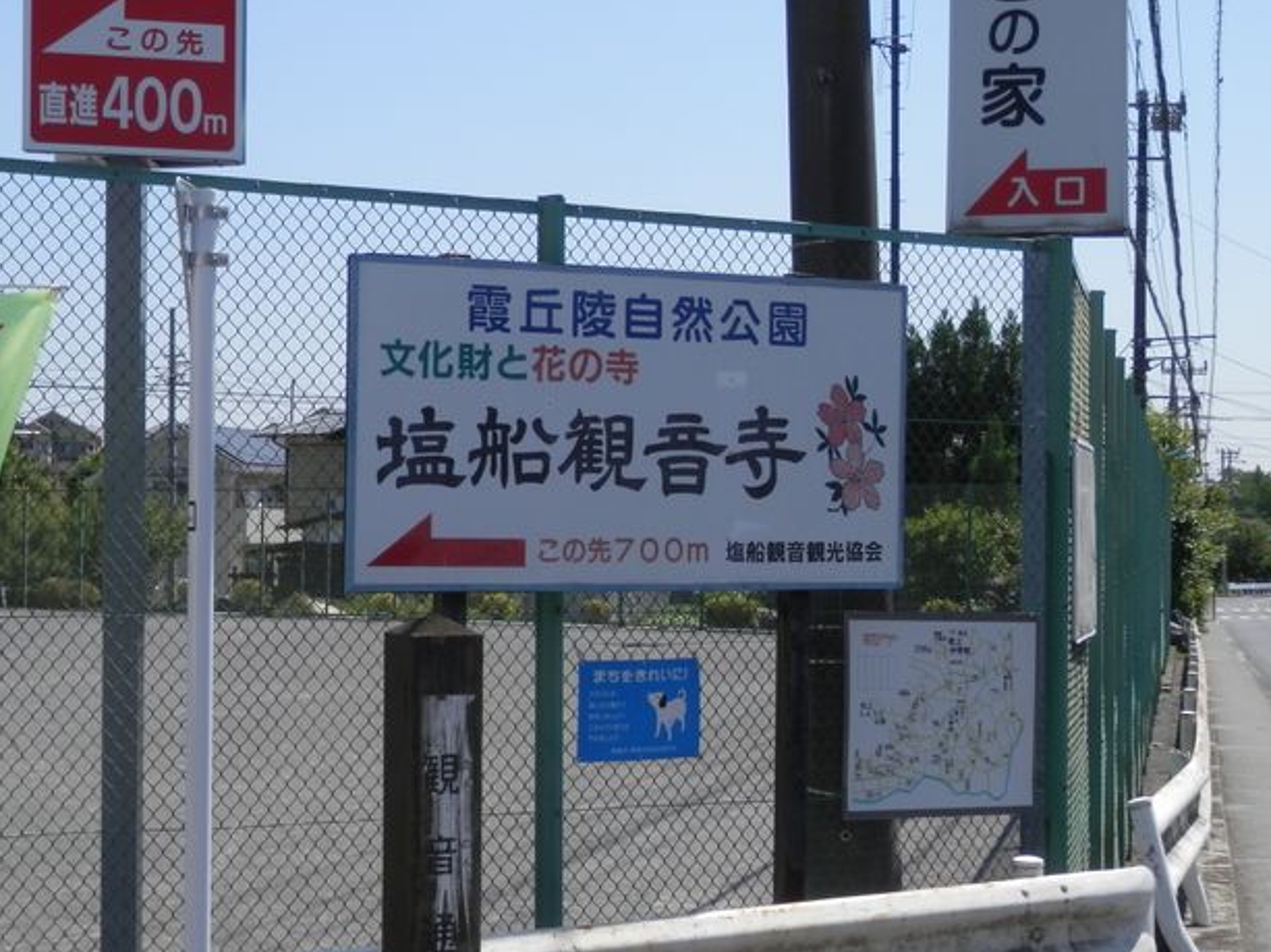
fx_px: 2349
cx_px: 593
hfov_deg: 30.3
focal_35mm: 64
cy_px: 516
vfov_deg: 22.9
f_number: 4
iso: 80
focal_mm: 8.9
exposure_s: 1/800
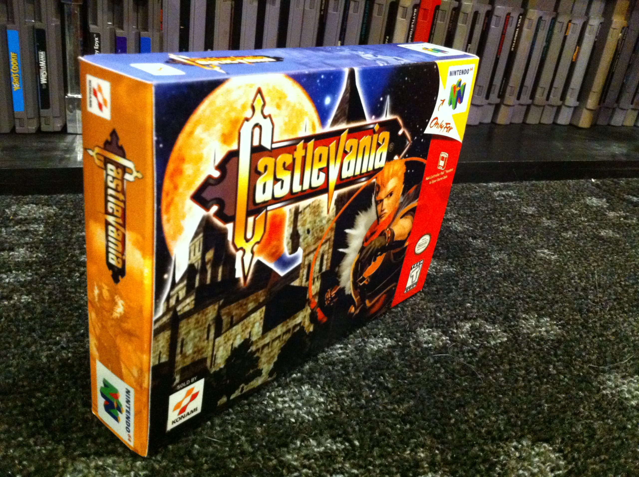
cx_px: 320
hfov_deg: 52.7
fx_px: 645
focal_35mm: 35
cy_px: 238
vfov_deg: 40.6
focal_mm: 3.85
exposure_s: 1/15
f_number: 2.8
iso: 1000
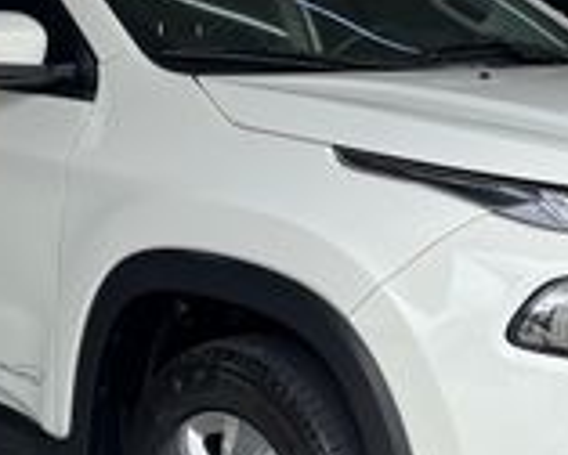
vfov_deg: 20.2
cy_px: 188
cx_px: 279
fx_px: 1279
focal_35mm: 76
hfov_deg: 25.0
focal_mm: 5.7
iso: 50
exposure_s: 1/753
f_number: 1.5
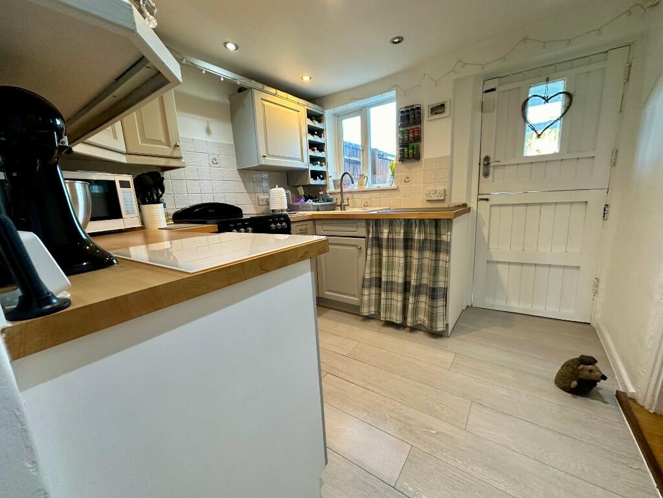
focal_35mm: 14
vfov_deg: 85.7
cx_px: 332
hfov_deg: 102.1
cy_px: 249
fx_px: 268
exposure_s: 1/100
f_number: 2.2
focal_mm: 2.22
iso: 250
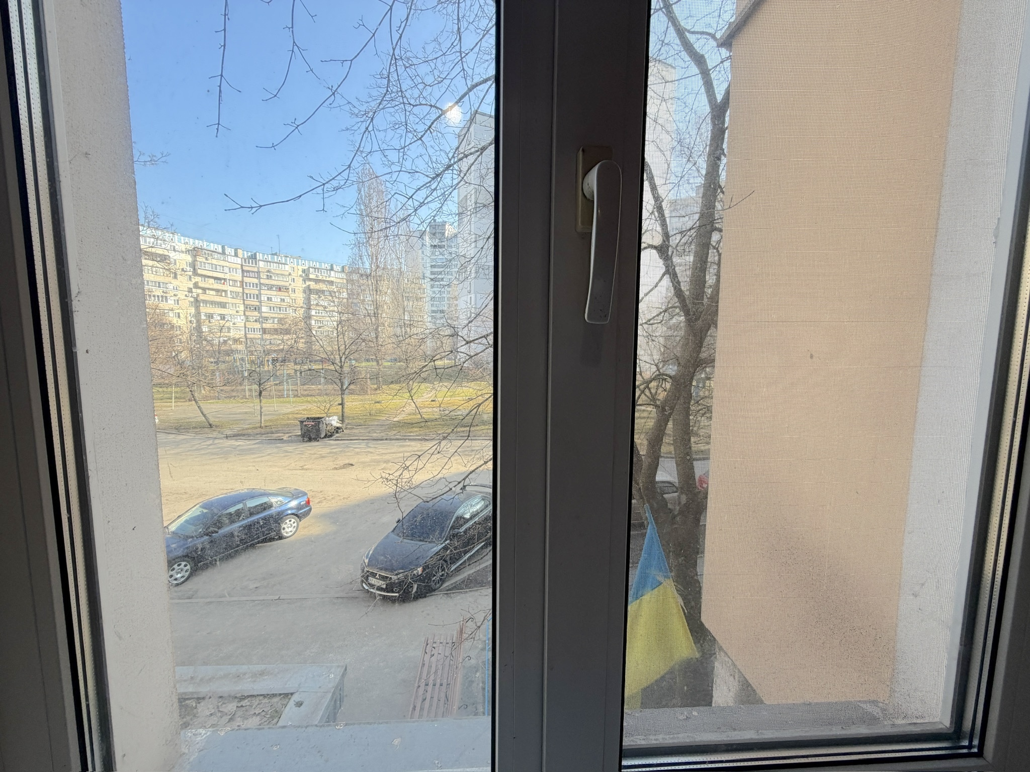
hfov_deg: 102.1
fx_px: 417
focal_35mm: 14
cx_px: 515
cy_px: 386
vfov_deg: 85.7
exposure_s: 1/424
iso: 64
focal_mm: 2.22
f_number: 2.2
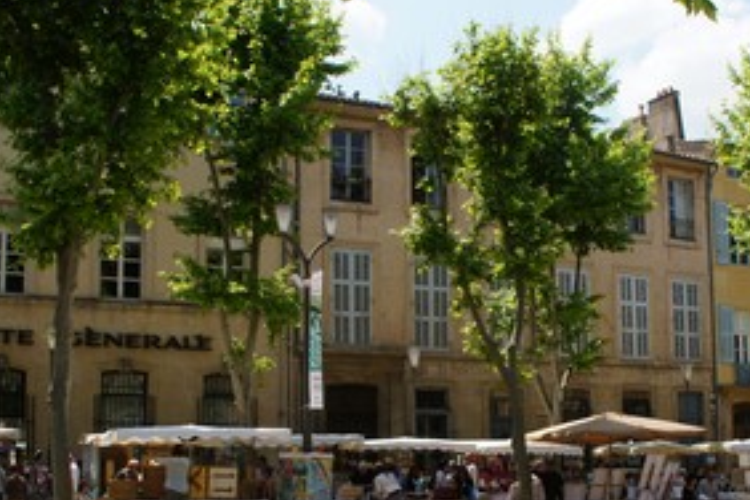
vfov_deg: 30.0
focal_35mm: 44
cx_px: 431
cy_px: 374
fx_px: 917
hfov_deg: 44.4
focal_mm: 18
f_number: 11
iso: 100
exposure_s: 1/80
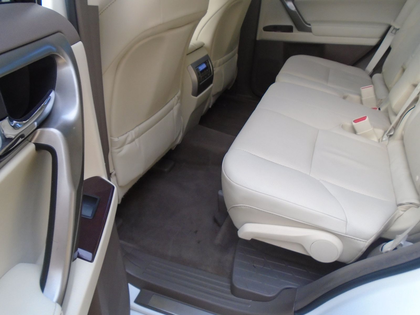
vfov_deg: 53.1
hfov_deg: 67.3
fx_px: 315
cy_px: 158
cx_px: 210
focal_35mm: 26
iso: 250
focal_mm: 4.6
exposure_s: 1/40
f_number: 3.2
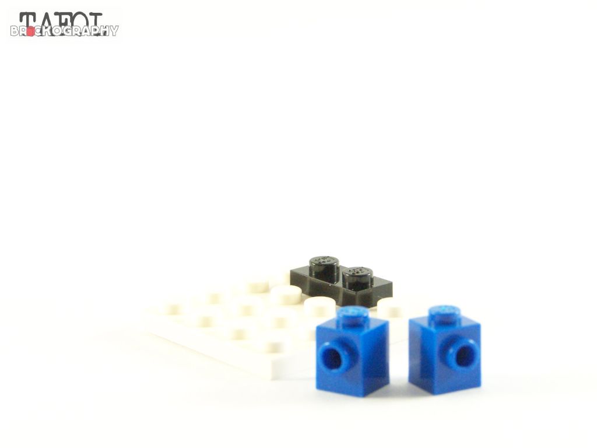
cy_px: 224
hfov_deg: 16.8
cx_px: 298
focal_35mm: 117
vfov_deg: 12.7
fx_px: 2018
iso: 400
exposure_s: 1/60
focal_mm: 19.4
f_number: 4
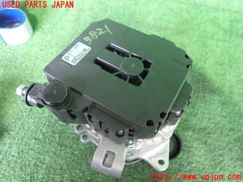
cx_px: 122
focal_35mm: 25
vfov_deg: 54.9
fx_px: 175
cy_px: 91
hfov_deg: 69.4
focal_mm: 4.5
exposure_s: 1/30
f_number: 2
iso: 640
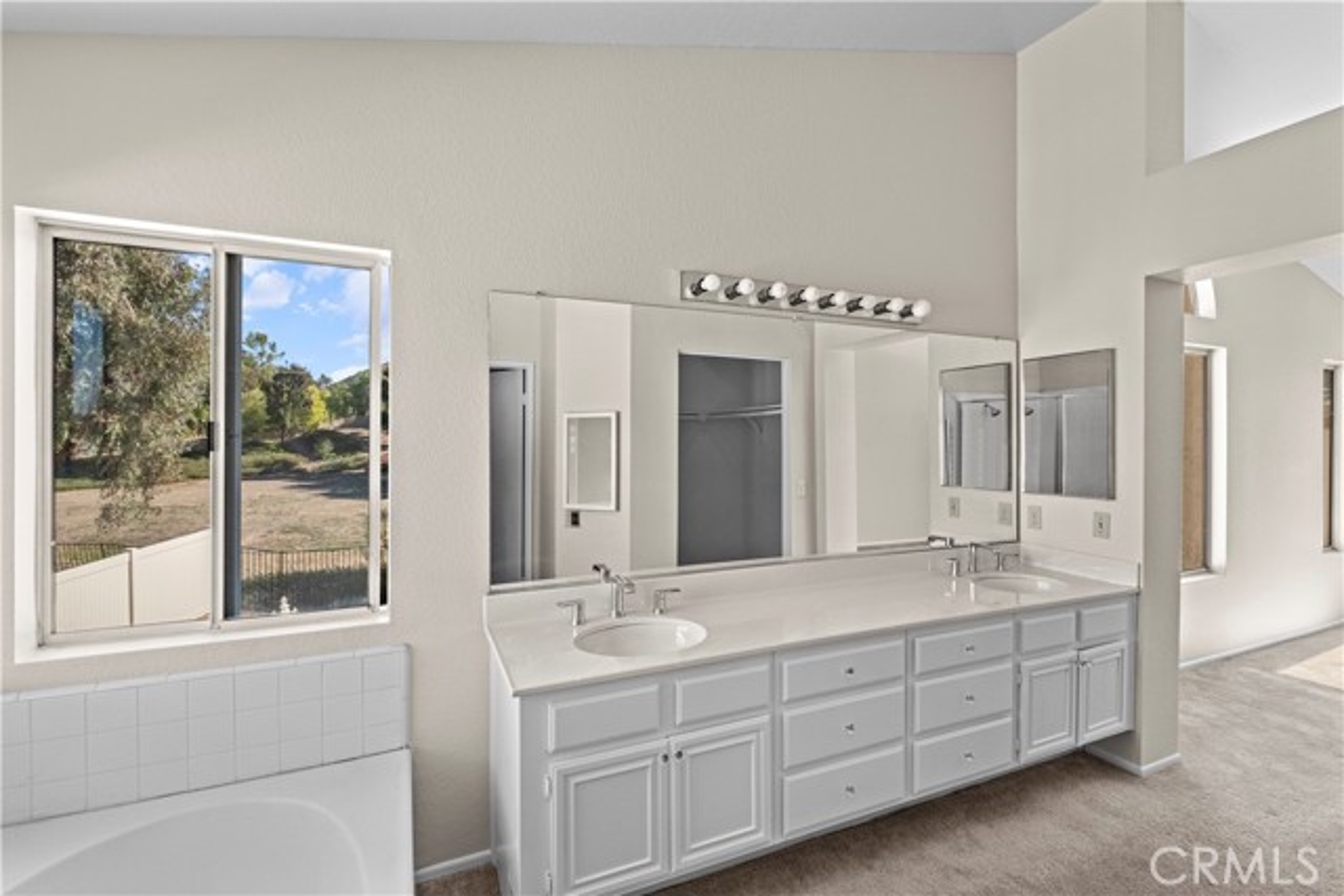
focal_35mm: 15
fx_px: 560
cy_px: 448
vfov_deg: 77.4
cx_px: 672
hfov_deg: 100.4
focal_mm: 10
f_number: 7.1
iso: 1250
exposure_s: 1/75
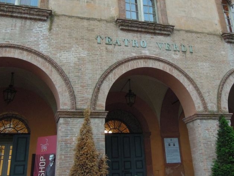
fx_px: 264
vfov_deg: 36.3
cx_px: 131
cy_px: 53
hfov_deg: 47.7
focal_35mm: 39
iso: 400
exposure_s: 1/25
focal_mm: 4.3
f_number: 2.8
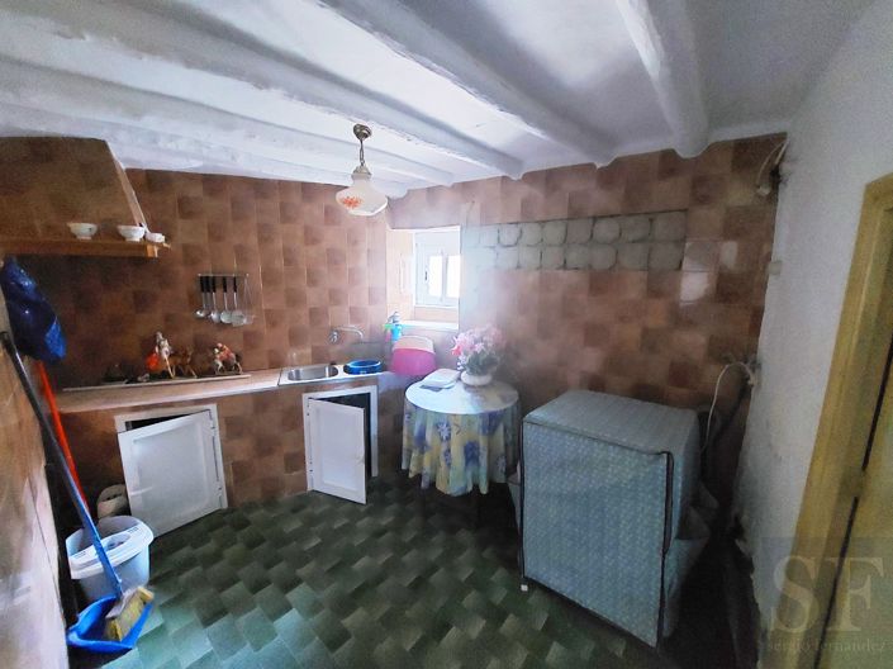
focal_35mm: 13
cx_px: 446
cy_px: 334
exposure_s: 1/20
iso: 800
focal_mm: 1.74
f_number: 2.2
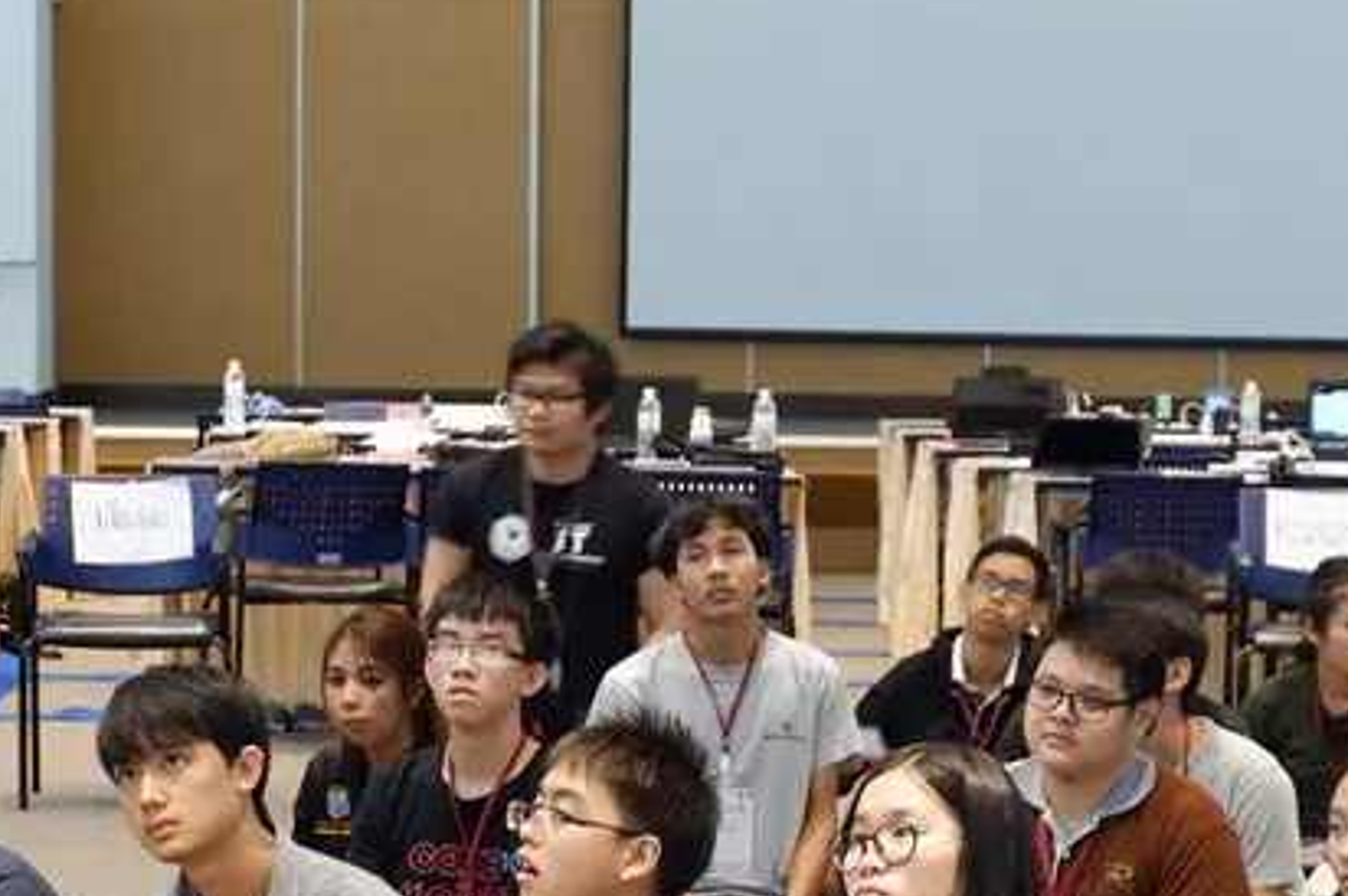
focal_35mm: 142
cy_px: 826
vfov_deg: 9.6
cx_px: 893
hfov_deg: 14.4
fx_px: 5313
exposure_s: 1/20
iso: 1600
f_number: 5.6
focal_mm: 50
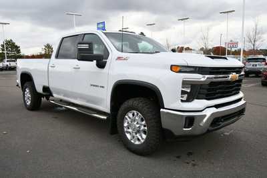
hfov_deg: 61.9
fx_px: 223
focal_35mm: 30
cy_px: 89
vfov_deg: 43.6
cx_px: 134
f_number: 5.6
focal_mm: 20
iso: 360
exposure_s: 1/250
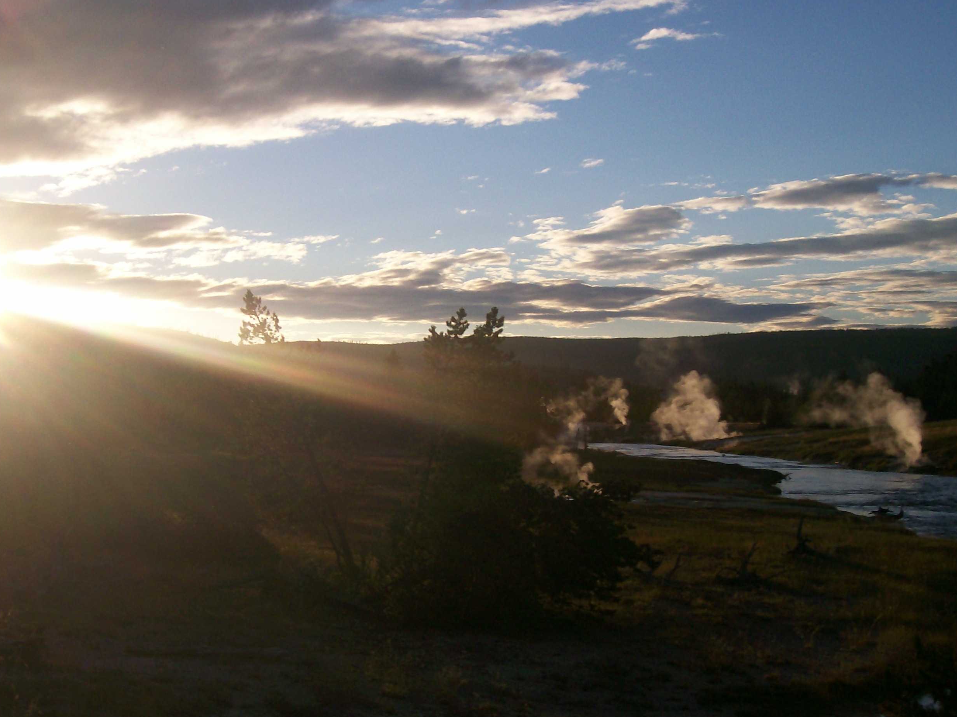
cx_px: 404
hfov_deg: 34.3
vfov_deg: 26.1
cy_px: 419
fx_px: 1548
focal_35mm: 56
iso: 80
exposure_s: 1/236
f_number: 7.9
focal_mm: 7.46
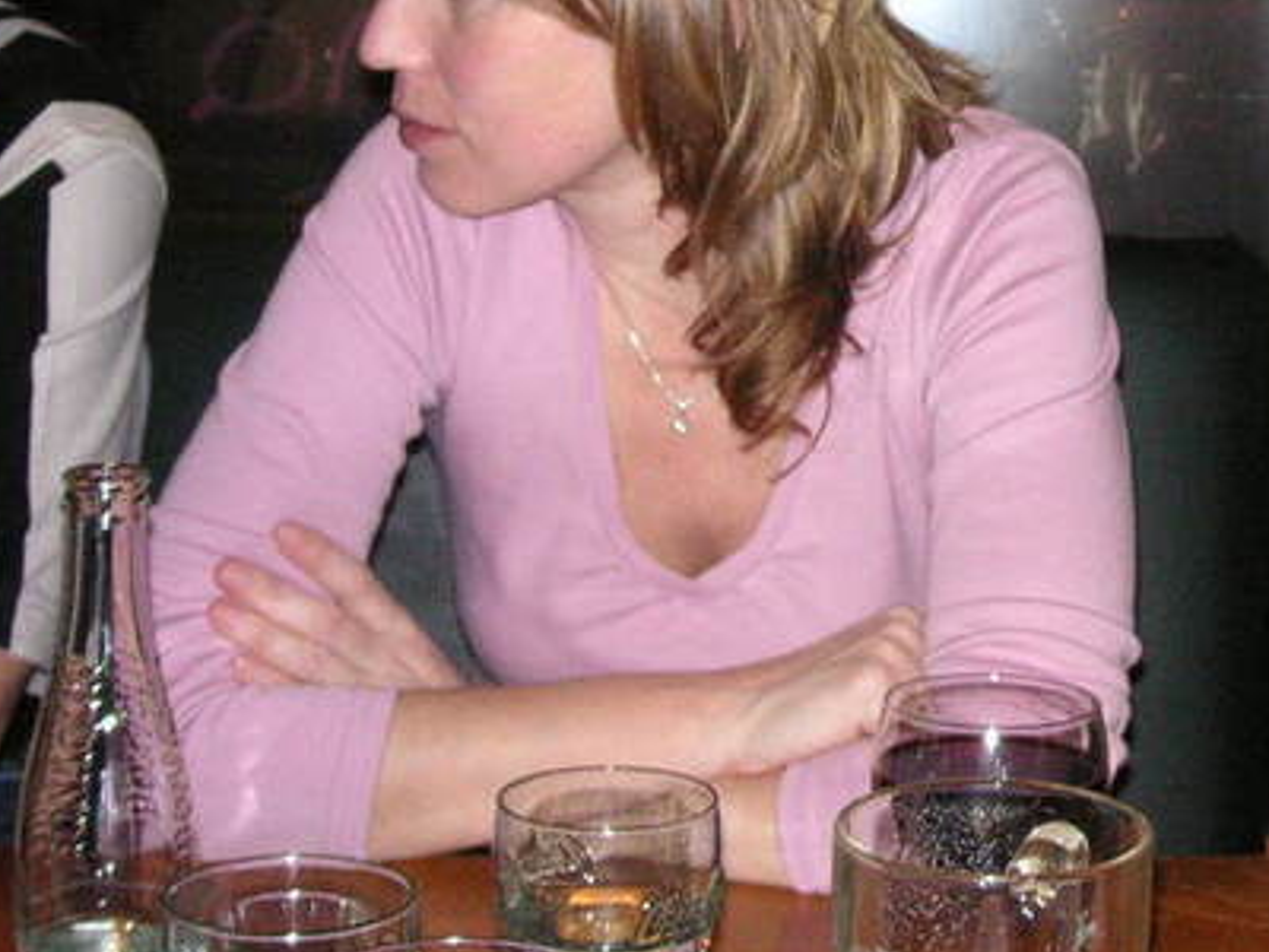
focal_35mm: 74
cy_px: 162
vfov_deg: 19.6
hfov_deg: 25.3
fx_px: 2713
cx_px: 1218
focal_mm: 6.1
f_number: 2.8
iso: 160
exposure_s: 1/45
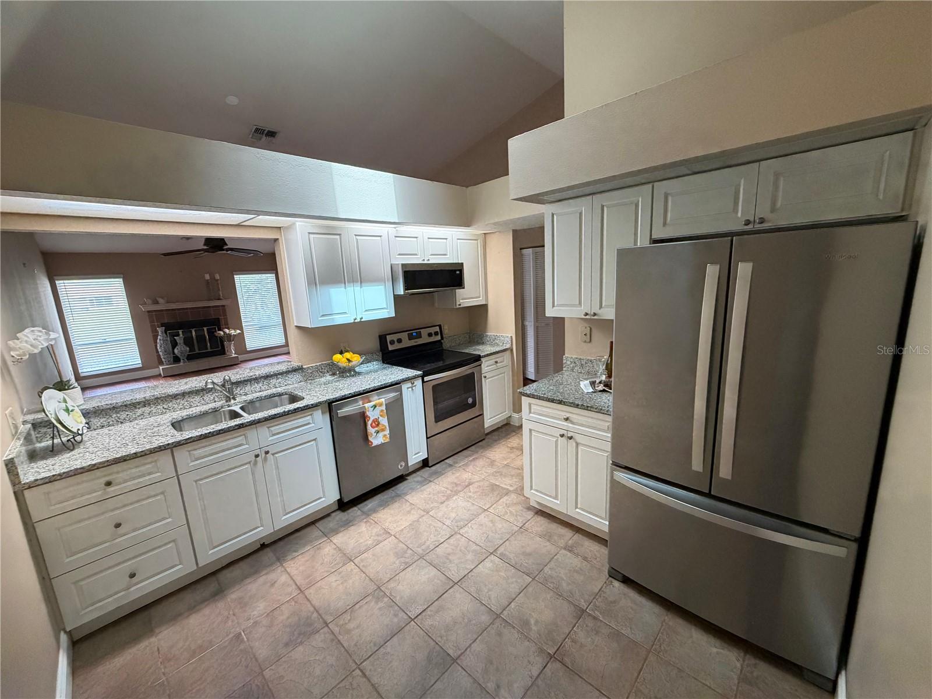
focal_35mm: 14
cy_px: 350
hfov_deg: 102.1
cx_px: 466
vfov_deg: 85.7
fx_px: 377
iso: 250
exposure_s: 1/120
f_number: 2.2
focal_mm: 2.22
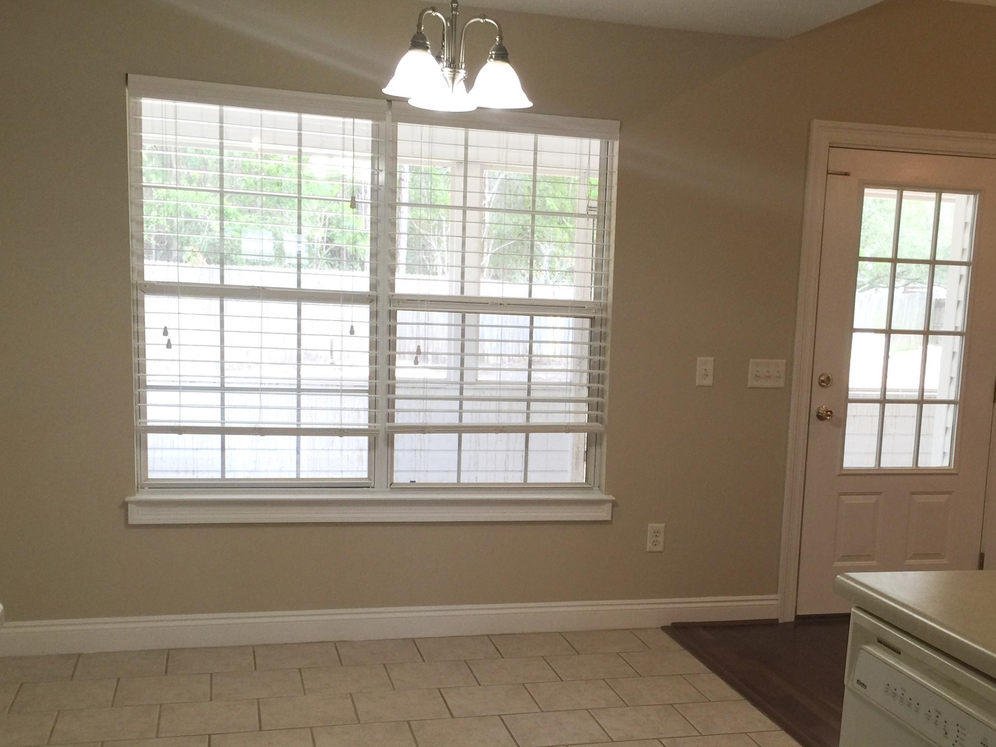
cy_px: 473
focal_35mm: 42
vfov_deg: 34.2
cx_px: 615
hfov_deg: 44.5
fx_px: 1209
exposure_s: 1/40
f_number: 2.2
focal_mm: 4.15
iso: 32
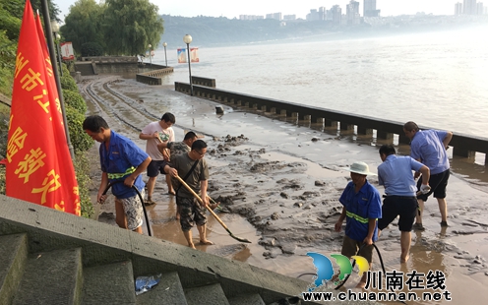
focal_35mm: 31
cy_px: 135
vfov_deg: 40.5
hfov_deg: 61.2
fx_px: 412
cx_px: 244
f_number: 2.2
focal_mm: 4.15
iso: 25
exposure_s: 1/339
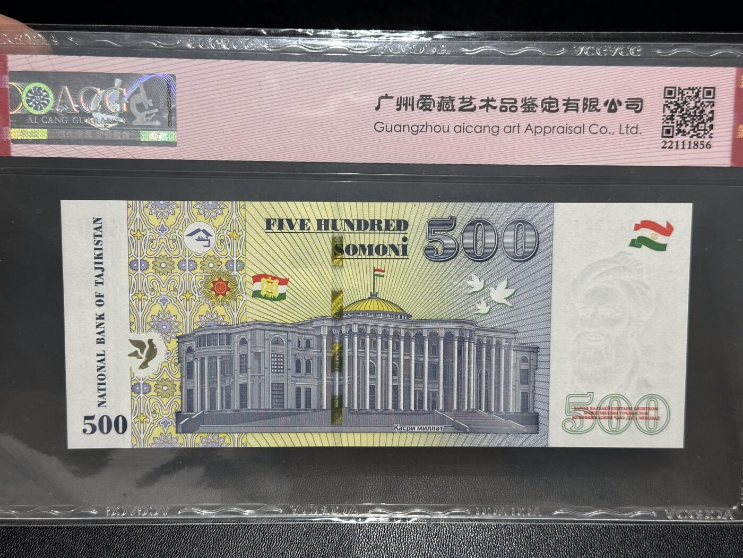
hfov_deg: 39.7
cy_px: 279
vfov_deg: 30.3
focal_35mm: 48
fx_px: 1030
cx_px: 372
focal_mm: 6.86
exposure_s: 1/50
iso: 100
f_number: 1.78
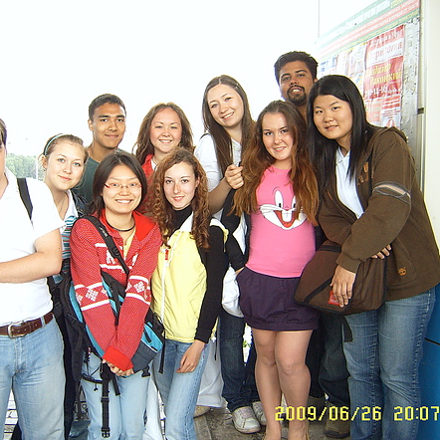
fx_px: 604
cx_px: 159
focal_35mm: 42
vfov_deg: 40.0
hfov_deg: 39.7
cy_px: 219
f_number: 2.8
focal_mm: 5.8
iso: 91
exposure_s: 1/30
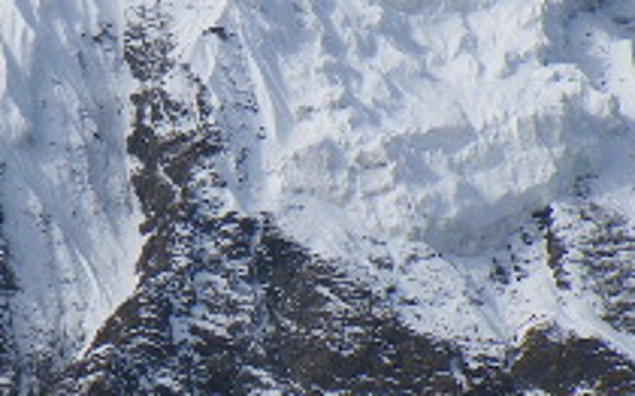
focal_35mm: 206
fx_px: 3563
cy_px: 372
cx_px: 118
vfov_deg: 6.3
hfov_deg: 10.2
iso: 50
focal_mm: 9.1
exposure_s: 1/320
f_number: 5.3
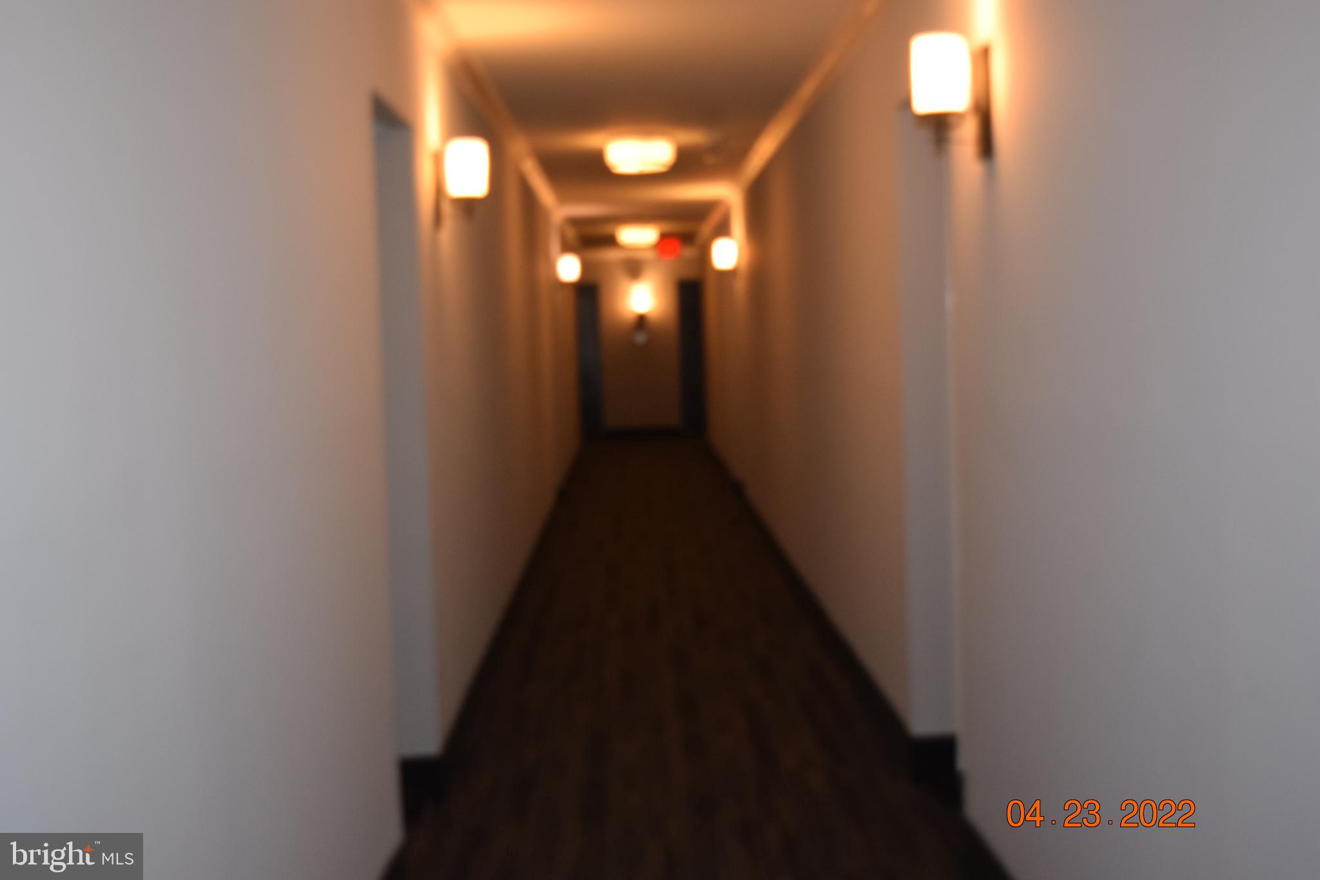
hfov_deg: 43.6
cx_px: 660
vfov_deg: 29.9
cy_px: 440
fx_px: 1650
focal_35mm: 45
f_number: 4.5
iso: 800
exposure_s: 1/80
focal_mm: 30
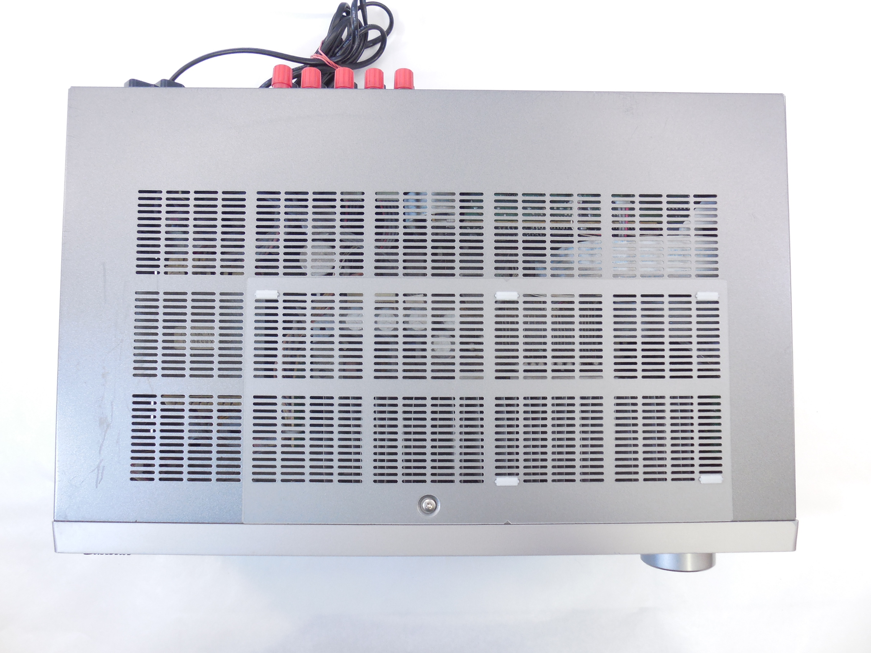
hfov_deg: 67.3
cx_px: 436
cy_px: 326
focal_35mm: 26
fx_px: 654
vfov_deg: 53.1
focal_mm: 4.6
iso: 220
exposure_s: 1/30
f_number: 3.5
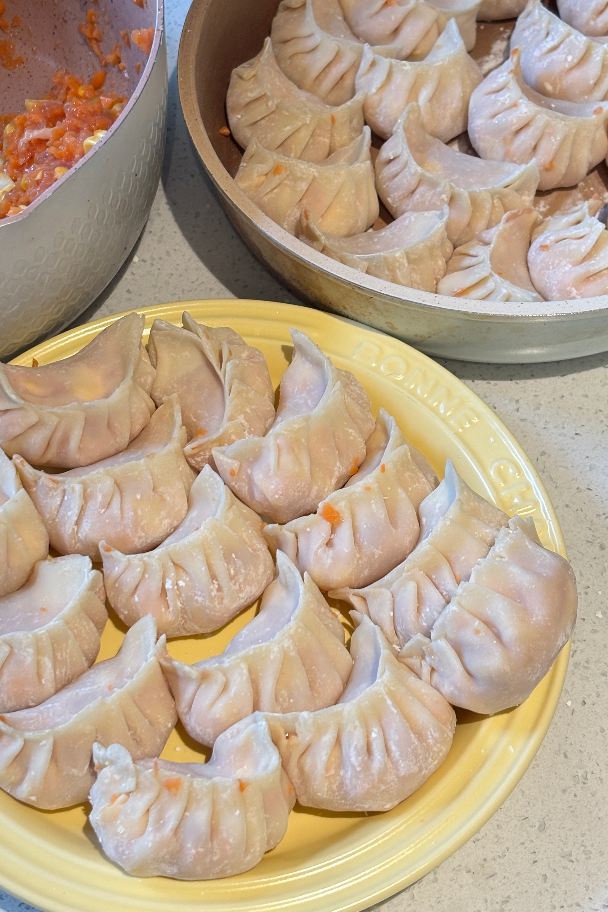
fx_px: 1672
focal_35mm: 66
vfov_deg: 30.4
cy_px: 368
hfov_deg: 20.6
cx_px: 259
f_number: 1.6
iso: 64
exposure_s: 1/50
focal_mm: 5.96
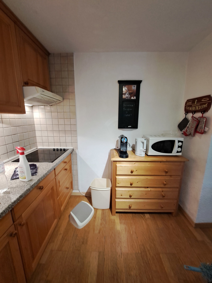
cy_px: 142
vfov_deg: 106.2
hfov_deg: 89.9
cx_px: 106
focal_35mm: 13
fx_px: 106
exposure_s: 1/25
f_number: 2.2
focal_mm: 1.74
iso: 200
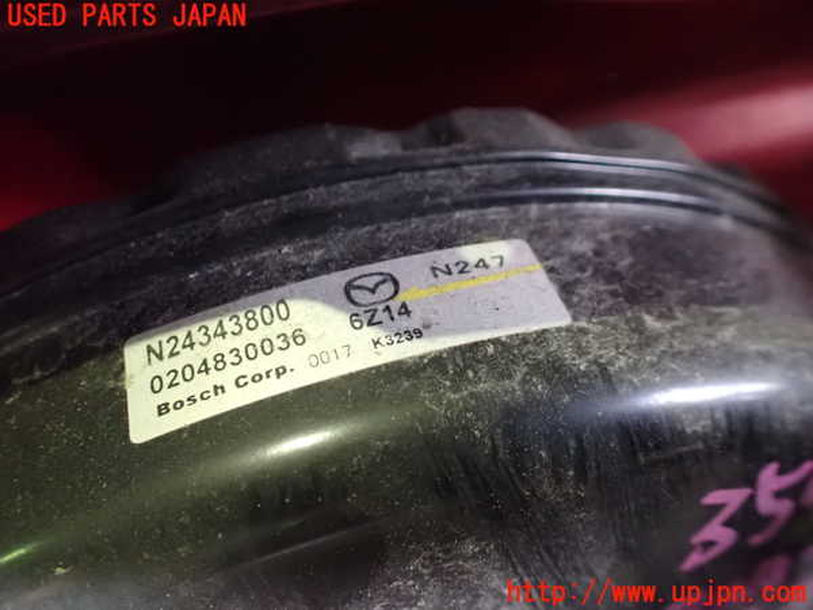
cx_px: 406
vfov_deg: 46.8
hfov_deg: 60.0
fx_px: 705
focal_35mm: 30
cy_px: 305
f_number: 2.3
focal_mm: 5.4
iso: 1600
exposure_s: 1/25
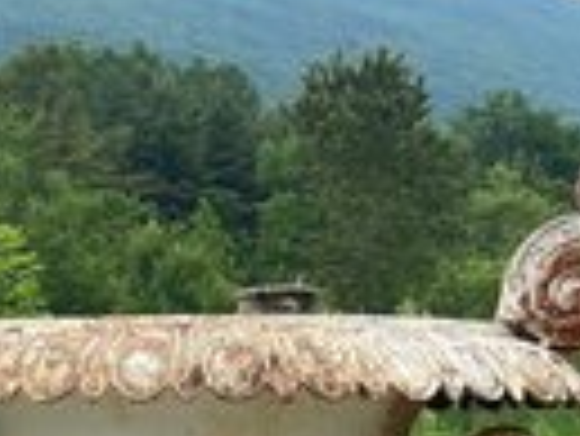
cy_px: 452
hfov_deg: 14.3
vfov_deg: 10.7
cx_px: 232
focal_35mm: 138
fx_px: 2314
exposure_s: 1/666
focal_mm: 6
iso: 20
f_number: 2
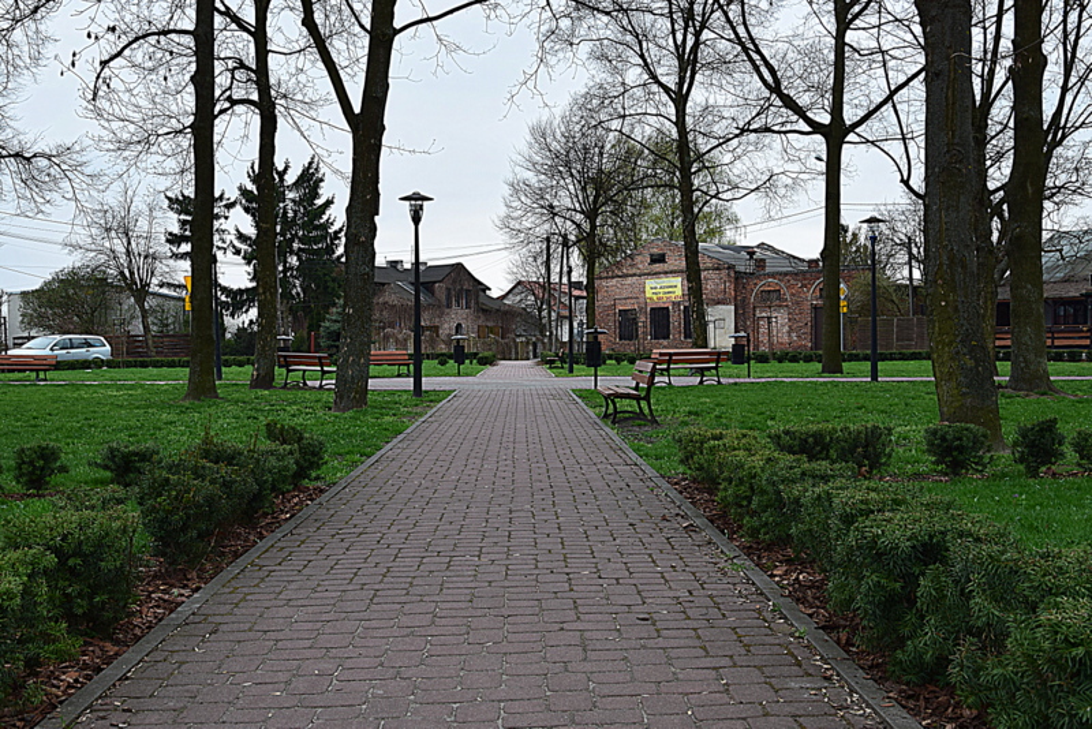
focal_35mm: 38
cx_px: 546
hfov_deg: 51.3
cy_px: 364
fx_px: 1138
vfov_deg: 35.5
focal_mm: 25
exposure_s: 1/100
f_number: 9
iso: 400
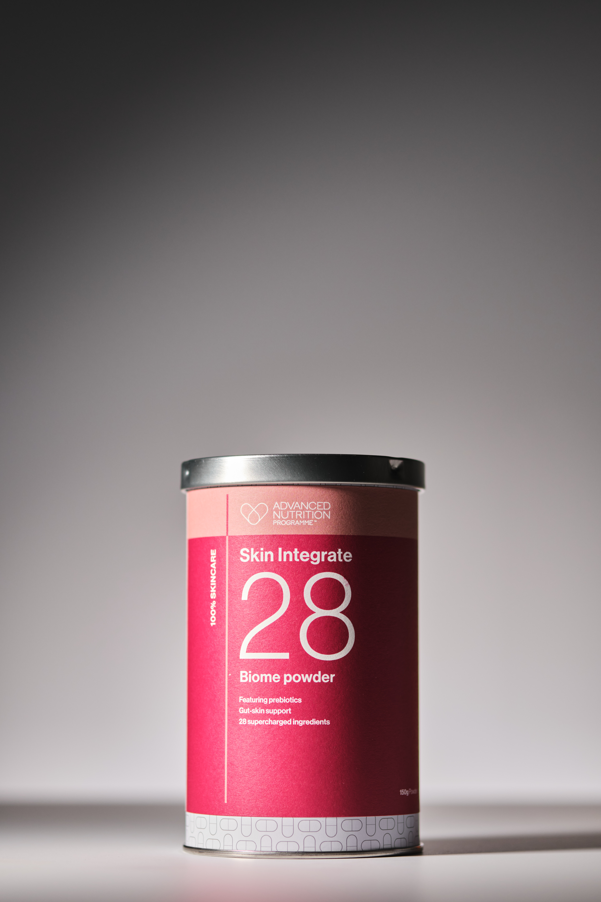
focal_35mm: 90
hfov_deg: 15.2
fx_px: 2254
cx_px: 300
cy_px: 451
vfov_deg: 22.6
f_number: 2.4
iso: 320
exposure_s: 1/800
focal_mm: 60
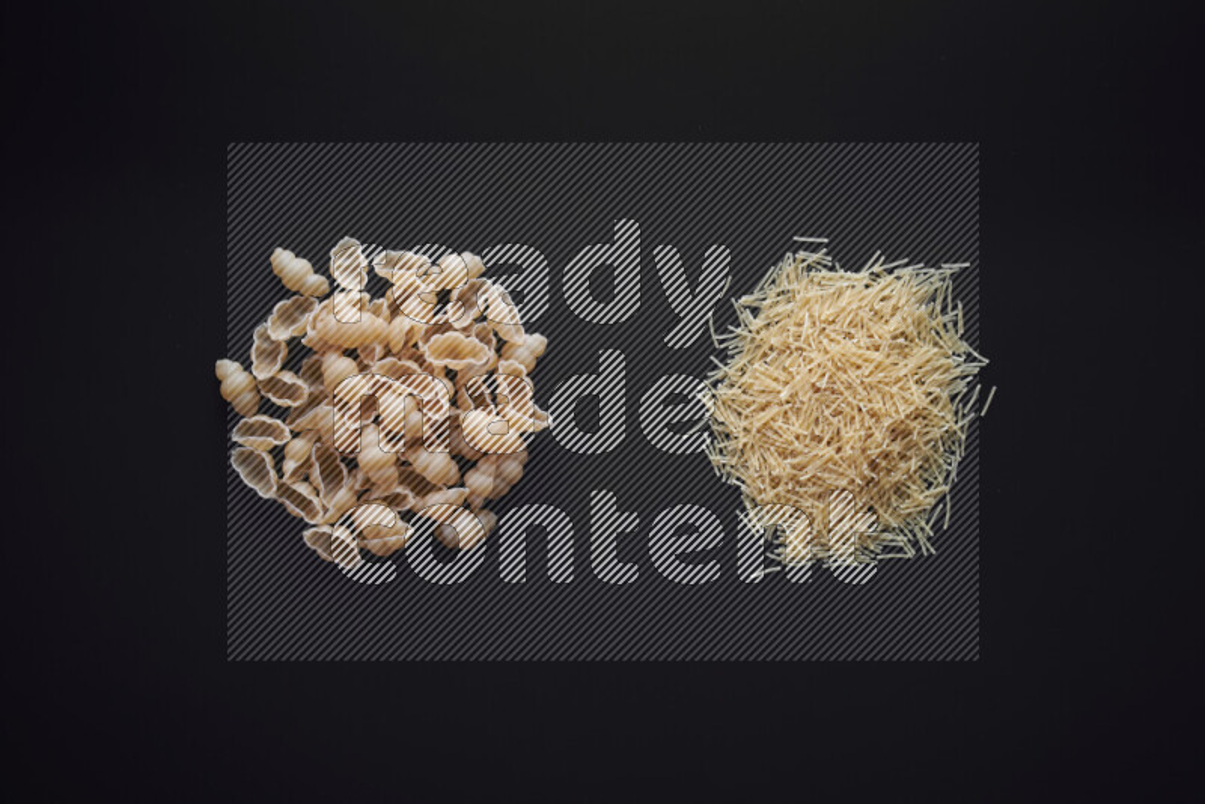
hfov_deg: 39.6
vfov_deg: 27.0
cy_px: 402
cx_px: 602
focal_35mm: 50
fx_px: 1674
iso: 100
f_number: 8
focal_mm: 50
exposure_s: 1/100
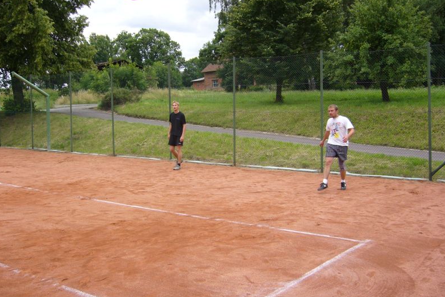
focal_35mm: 37
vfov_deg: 36.0
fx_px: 457
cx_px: 224
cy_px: 147
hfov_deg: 51.9
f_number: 2.8
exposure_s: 1/320
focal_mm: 5.8
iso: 80
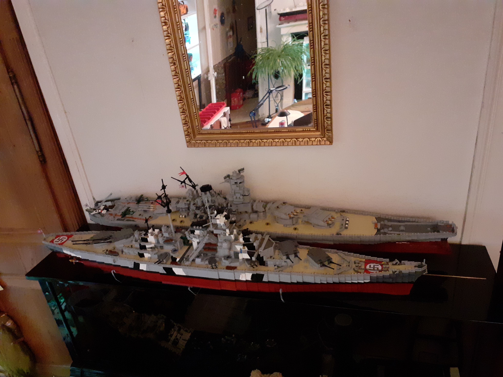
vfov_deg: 51.4
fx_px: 392
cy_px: 188
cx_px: 252
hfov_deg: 65.3
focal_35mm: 27
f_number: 1.9
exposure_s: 1/20
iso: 640
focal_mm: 3.6
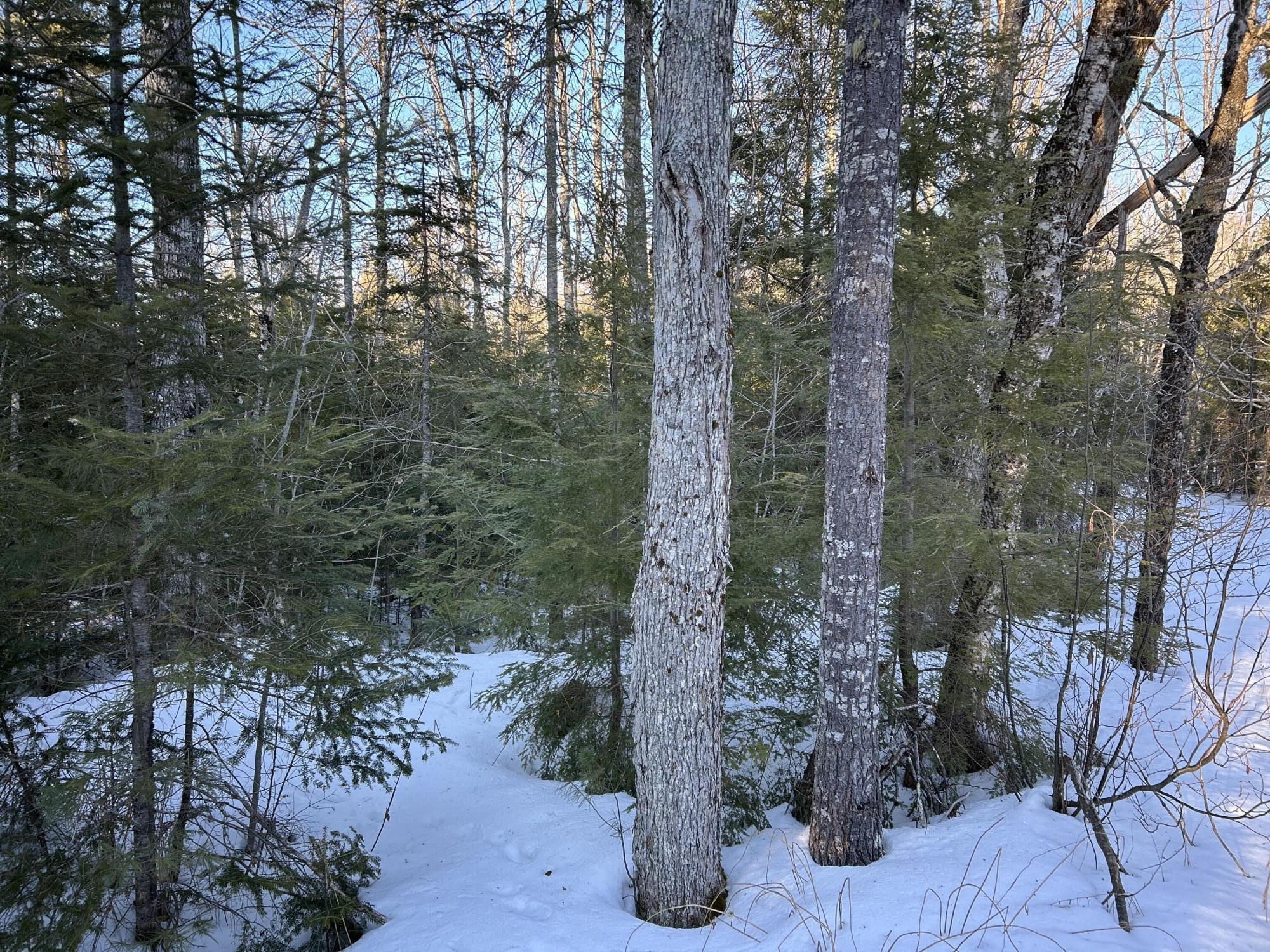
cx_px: 635
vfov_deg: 53.1
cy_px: 476
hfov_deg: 67.3
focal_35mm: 26
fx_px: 954
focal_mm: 5.7
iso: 50
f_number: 1.5
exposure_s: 1/164
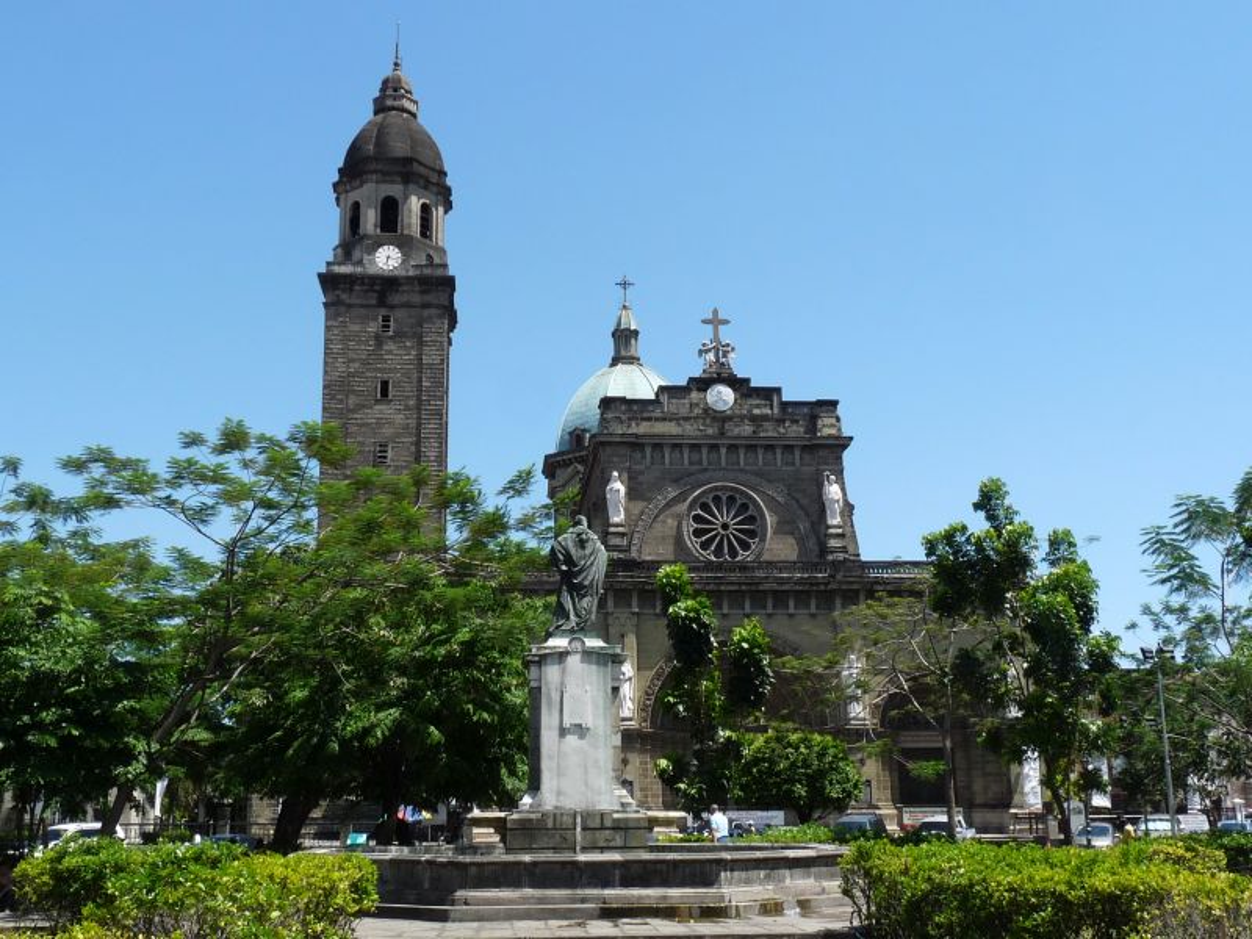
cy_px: 470
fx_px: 1374
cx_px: 626
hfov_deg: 49.0
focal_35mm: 38
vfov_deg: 37.7
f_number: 5.6
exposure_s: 1/320
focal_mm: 4.8
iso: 100
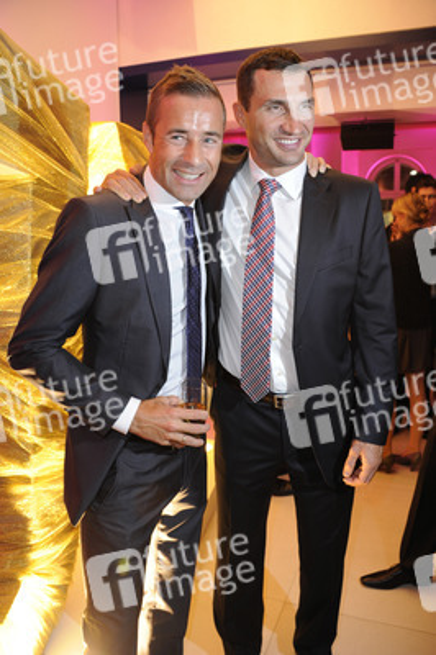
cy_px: 328
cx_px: 218
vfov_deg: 65.5
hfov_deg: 46.3
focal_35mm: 28
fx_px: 510
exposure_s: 1/40
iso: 1250
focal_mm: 28
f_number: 5.6
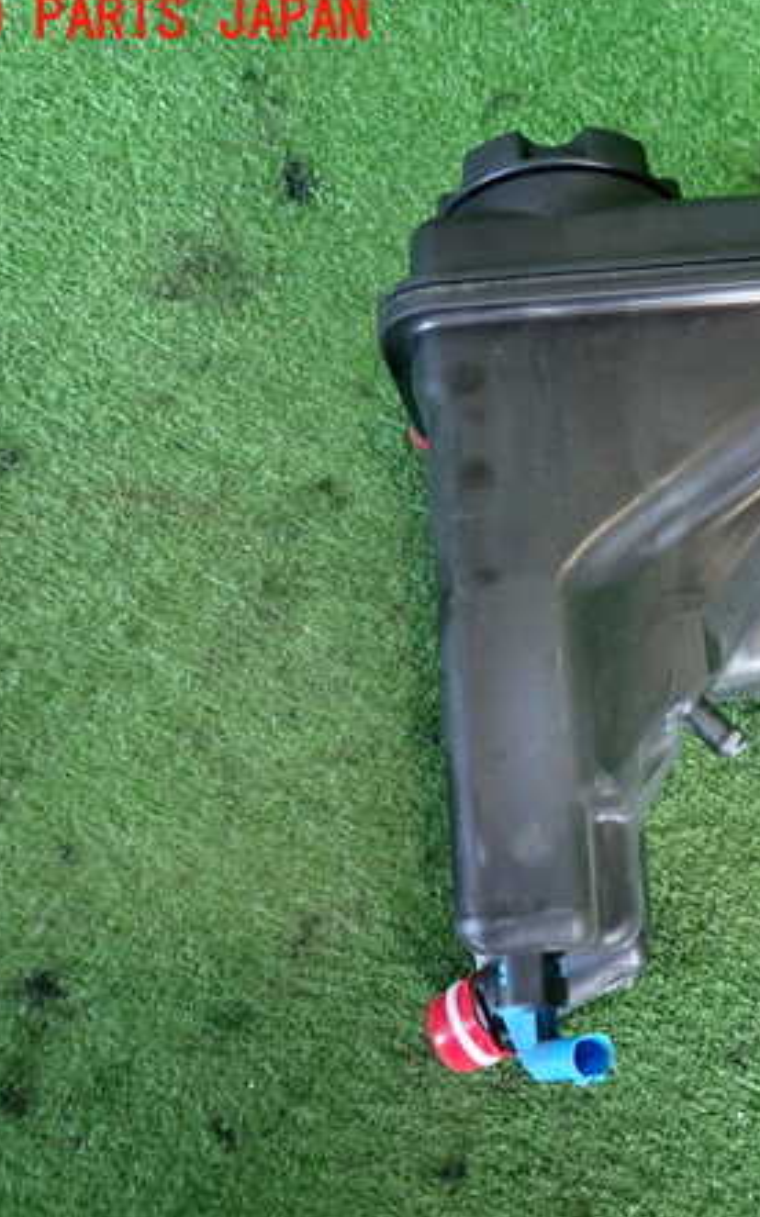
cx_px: 694
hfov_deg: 33.3
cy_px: 606
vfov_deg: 54.0
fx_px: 1194
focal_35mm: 36
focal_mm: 4.5
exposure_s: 1/30
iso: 320
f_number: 2
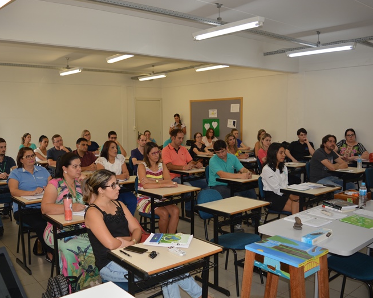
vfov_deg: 47.1
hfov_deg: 57.0
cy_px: 150
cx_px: 165
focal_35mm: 31
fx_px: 342
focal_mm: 18
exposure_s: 1/125
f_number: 3.5
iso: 250
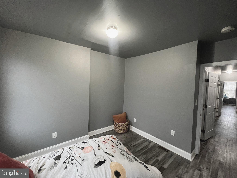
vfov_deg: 89.9
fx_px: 89
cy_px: 89
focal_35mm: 13
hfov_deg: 106.2
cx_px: 118
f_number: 1.8
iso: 640
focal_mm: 1.57
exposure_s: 1/60
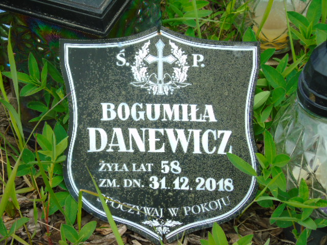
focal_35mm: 142
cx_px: 164
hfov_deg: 13.9
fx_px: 1341
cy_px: 122
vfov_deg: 10.4
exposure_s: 1/250
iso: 80
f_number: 4.7
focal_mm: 25
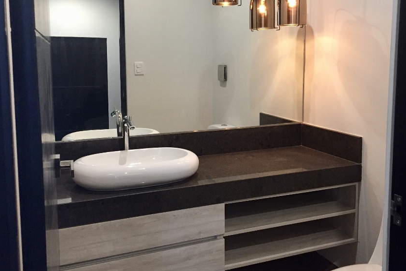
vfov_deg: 35.8
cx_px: 224
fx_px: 417
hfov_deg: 51.8
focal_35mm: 37
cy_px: 105
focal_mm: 4.15
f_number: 2.2
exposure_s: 1/20
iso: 250
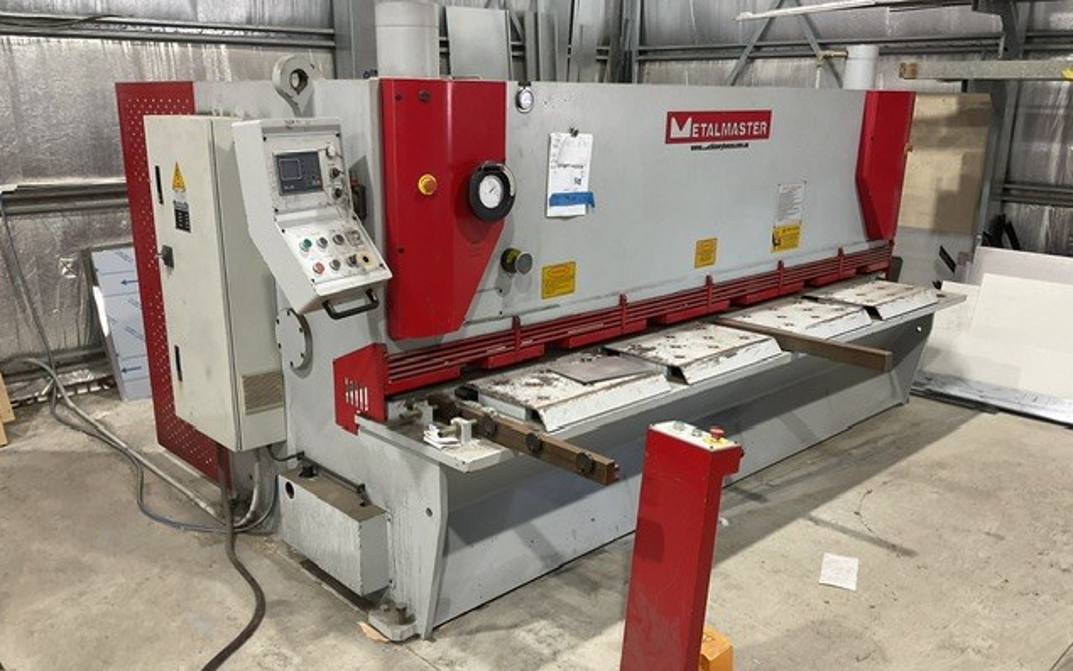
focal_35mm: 31
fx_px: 907
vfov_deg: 40.6
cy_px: 360
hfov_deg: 61.2
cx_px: 539
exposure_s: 1/60
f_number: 1.8
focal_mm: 3
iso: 80
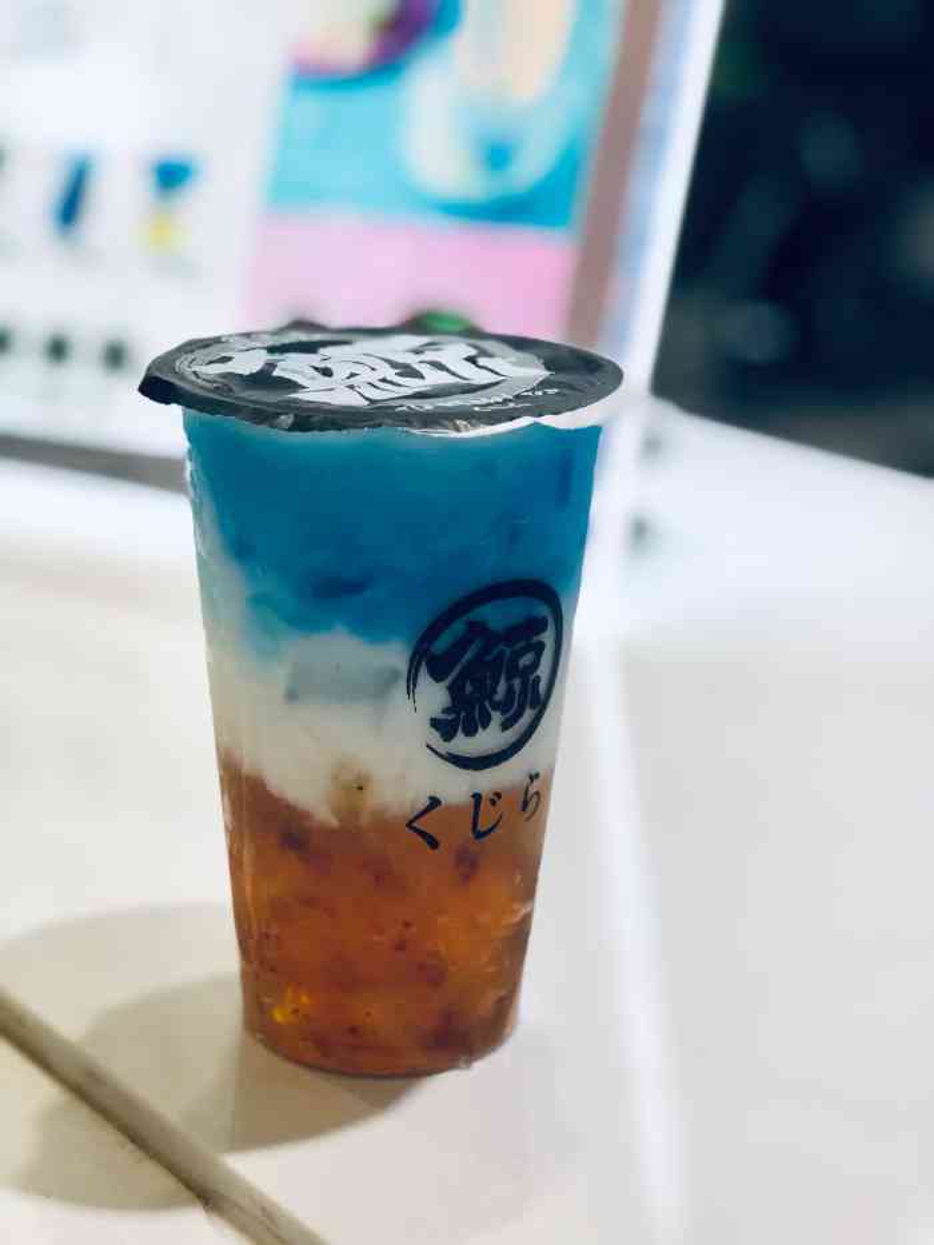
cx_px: 467
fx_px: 2050
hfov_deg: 25.7
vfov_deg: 33.8
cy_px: 622
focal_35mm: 57
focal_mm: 6.6
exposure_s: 1/33
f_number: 2.8
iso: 40
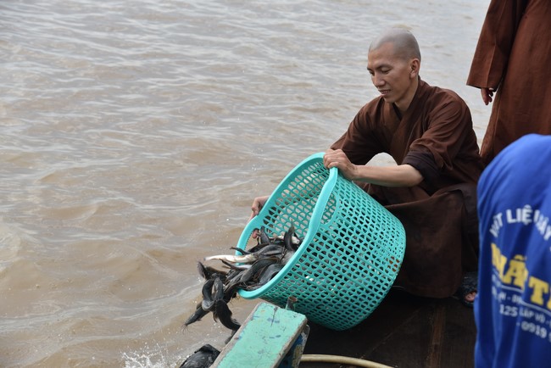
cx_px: 276
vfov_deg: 19.5
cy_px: 184
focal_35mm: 70
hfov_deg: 28.8
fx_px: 1072
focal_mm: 70
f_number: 5.6
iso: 400
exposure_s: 1/500
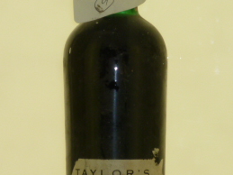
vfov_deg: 3.5
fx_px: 2859
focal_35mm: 425
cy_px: 69
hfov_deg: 4.7
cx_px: 113
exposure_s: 1/250
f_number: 5.4
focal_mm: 30.7
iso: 100
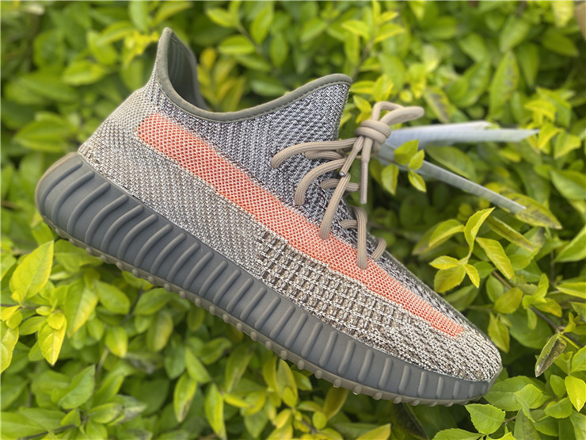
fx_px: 440
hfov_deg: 67.3
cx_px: 293
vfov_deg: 53.1
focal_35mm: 26
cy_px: 220
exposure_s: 1/122
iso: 50
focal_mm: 4.25
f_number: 1.8
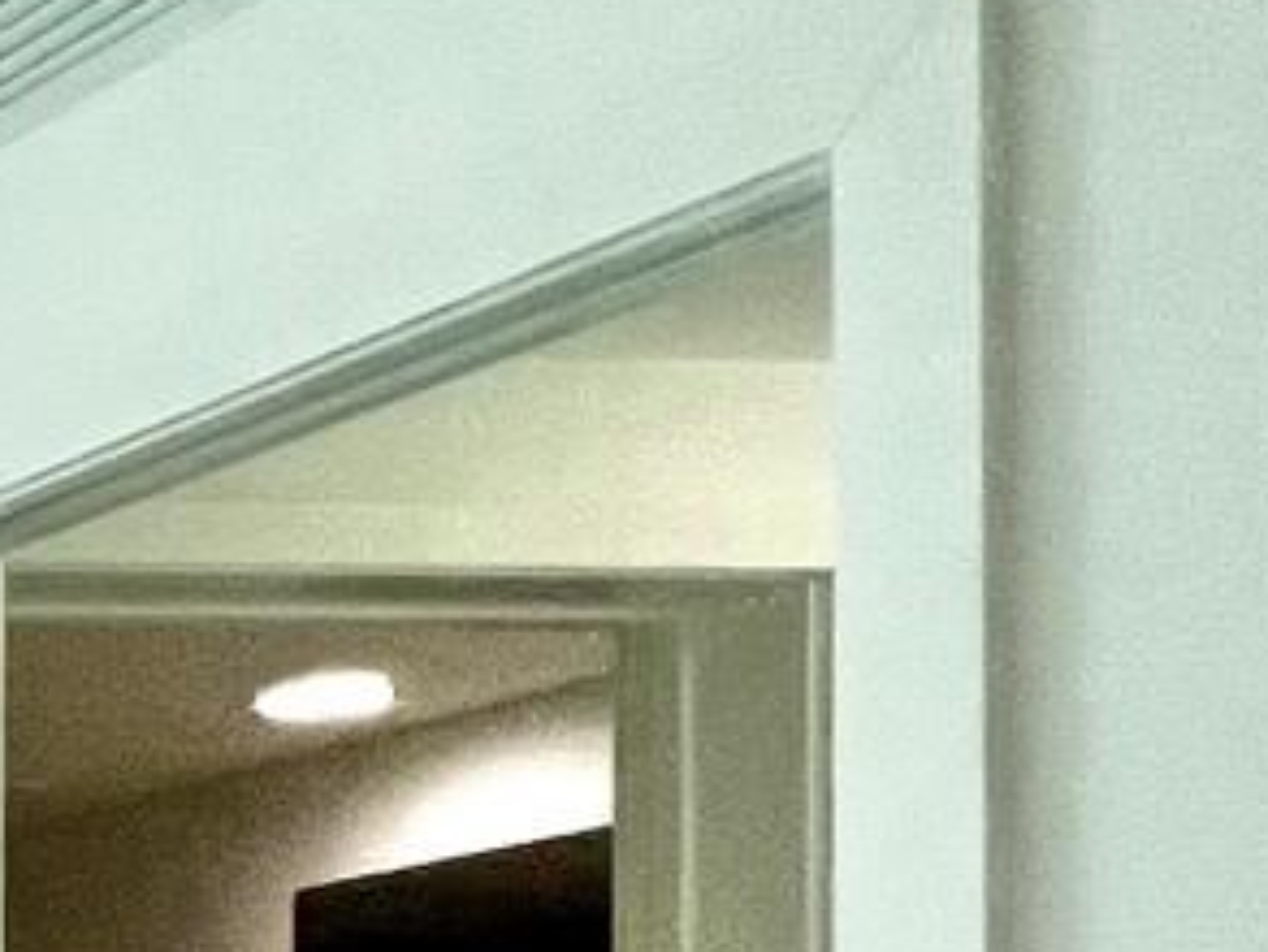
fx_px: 2602
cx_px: -2168
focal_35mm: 71
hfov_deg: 13.1
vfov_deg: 18.4
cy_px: 1428
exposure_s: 1/340
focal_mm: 1.57
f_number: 1.8
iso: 32
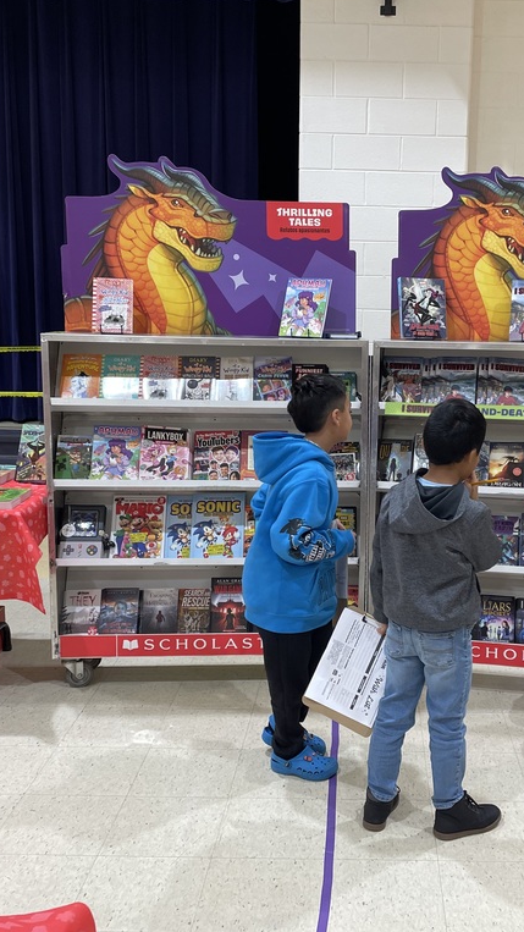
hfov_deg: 30.9
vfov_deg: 52.8
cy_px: 465
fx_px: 939
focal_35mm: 38
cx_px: 355
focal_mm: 4.2
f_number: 1.6
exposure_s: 1/120
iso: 100
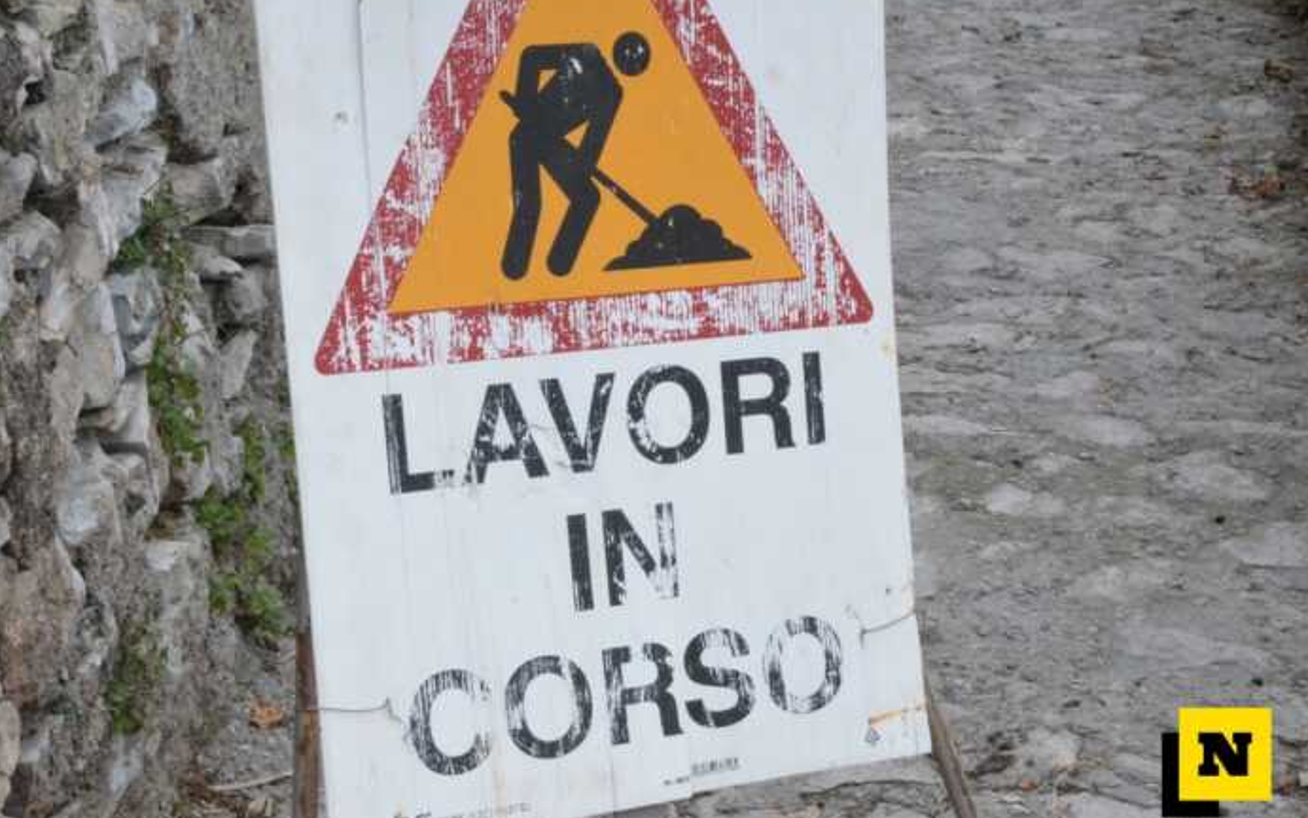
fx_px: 3066
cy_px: 419
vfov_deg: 15.2
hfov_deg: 24.1
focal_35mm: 86
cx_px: 651
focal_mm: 56
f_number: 32
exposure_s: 1/160
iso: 5000
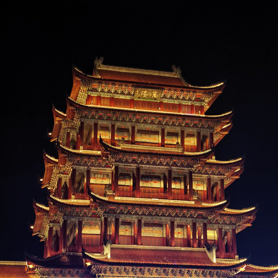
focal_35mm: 68
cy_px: 169
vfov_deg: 25.3
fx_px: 618
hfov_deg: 25.4
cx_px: 139
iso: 200
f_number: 1.9
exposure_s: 1/49.8
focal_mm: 6.67
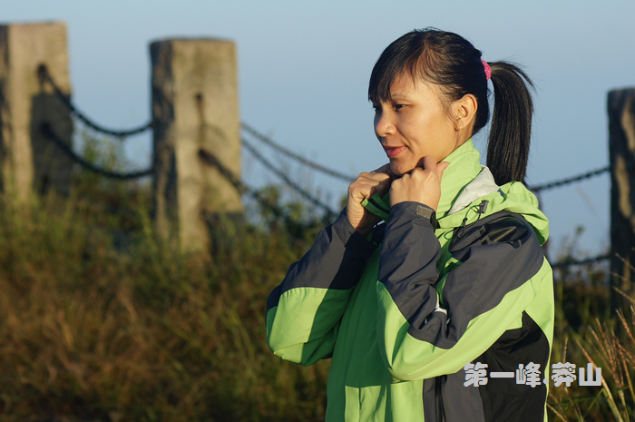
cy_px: 211
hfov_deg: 11.4
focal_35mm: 180
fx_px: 3171
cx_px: 318
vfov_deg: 7.6
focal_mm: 120
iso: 200
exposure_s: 1/500
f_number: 5.6
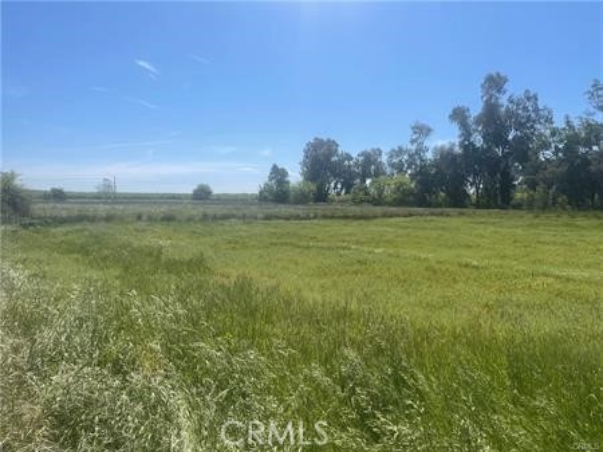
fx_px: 453
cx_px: 302
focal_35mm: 26
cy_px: 226
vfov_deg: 53.0
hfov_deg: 67.3
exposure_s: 1/5128
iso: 32
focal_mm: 5.1
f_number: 1.6
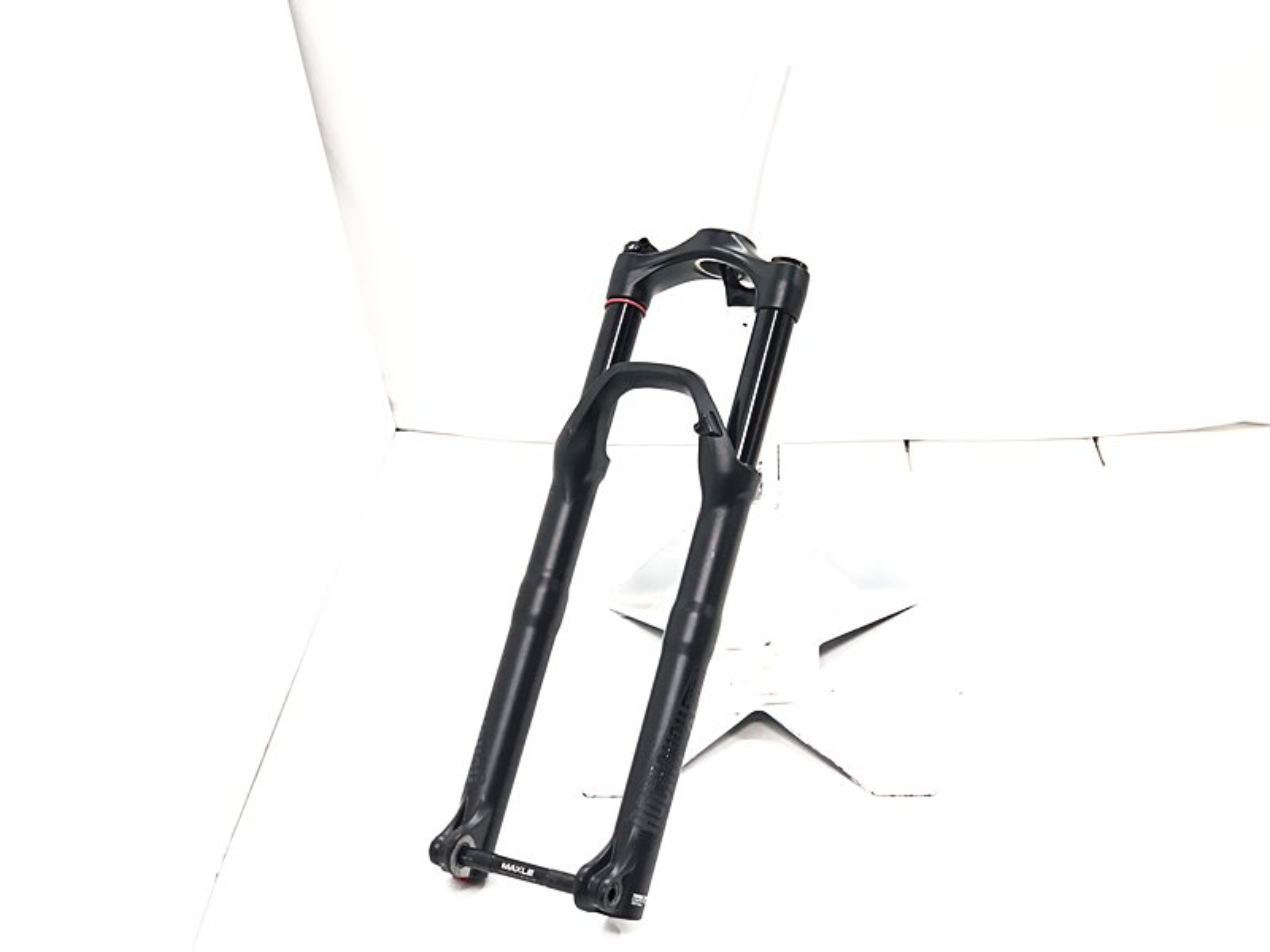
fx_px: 1908
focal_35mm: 52
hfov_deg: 36.8
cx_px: 635
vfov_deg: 28.0
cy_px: 476
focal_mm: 6
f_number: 2.4
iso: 100
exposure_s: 1/33
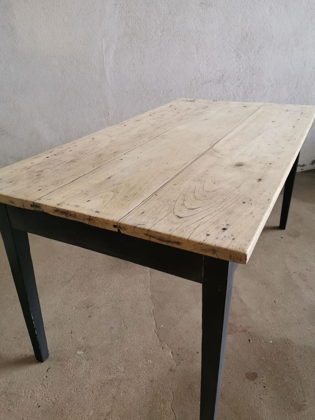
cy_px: 206
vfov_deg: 63.4
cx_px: 160
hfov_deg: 49.7
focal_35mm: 28
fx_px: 340
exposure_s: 1/50
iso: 200
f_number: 1.8
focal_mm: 5.58
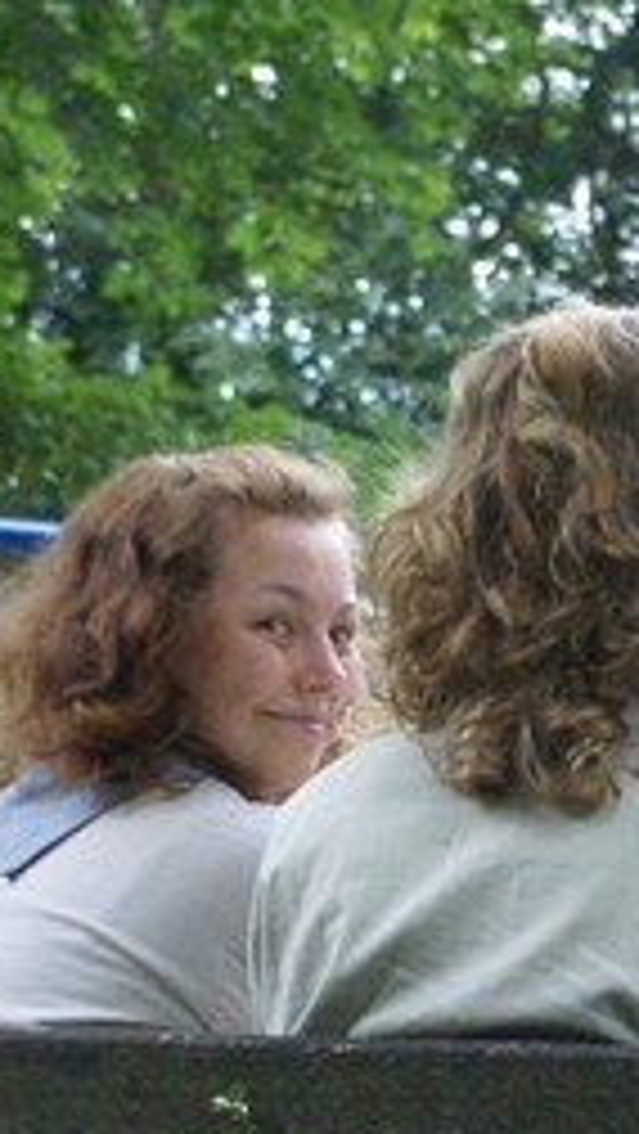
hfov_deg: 6.9
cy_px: 952
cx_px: 796
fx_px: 5254
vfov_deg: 12.3
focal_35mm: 175
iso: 800
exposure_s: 1/125
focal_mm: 35
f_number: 5.6
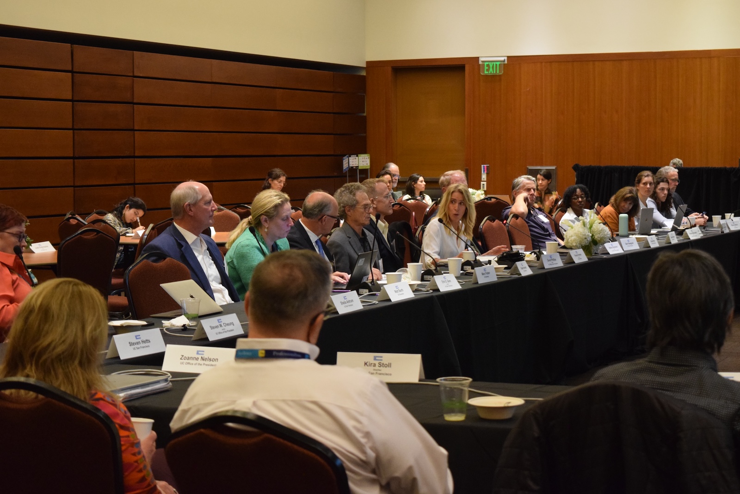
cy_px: 247
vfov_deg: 16.6
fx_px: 1696
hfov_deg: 24.6
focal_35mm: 82
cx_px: 370
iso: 3200
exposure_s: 1/80
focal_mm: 55
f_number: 5.6
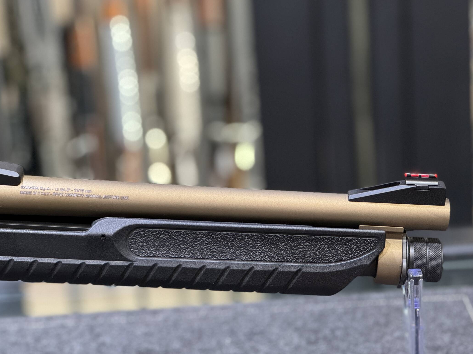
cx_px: 198
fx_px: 1312
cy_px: 201
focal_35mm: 96
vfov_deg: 15.4
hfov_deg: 20.4
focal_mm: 9
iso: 500
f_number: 2.8
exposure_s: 1/33
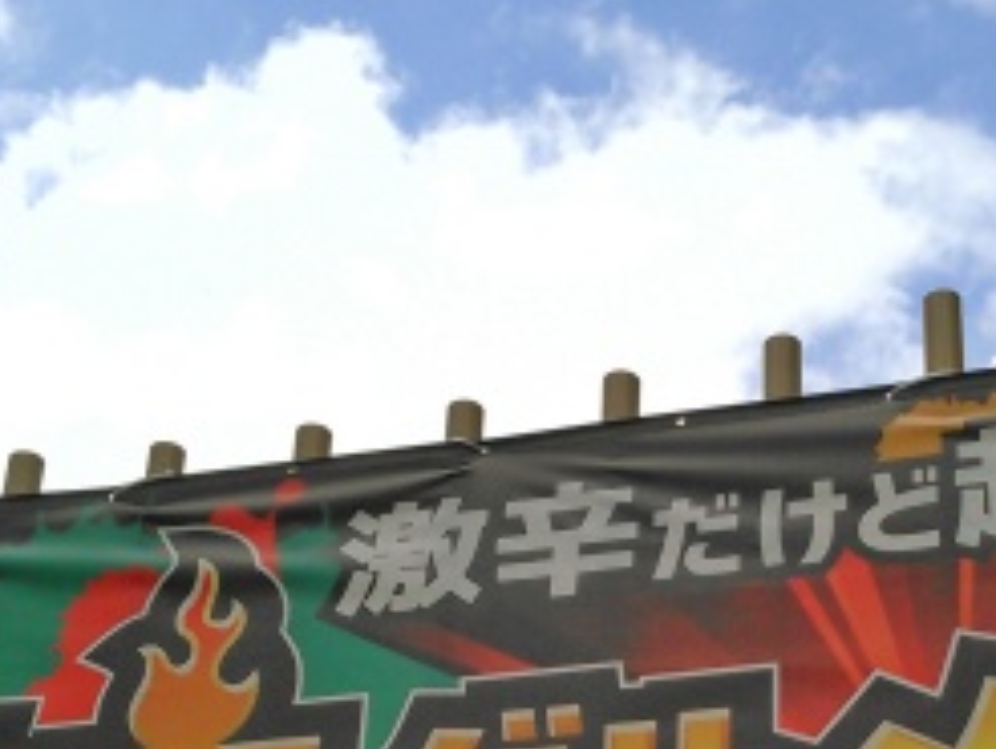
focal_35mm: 78
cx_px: 664
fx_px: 2246
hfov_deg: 24.9
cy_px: 773
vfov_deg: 18.4
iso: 100
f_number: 2.4
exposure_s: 1/1488
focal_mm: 4
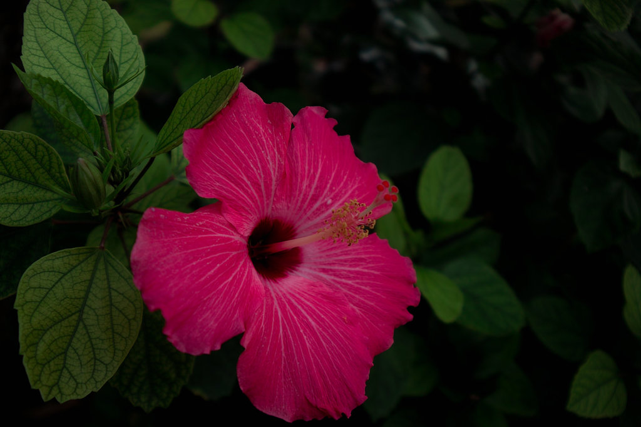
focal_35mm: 41
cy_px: 214
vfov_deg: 32.6
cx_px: 320
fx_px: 730
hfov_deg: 47.4
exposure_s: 1/640
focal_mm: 24.2
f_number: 2.8
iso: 100
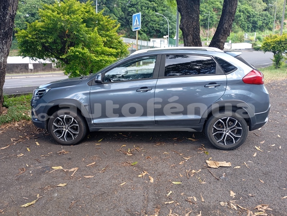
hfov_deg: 63.4
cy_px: 108
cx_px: 144
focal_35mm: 28
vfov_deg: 49.9
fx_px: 232
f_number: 1.8
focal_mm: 4.27
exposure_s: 1/50
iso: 102
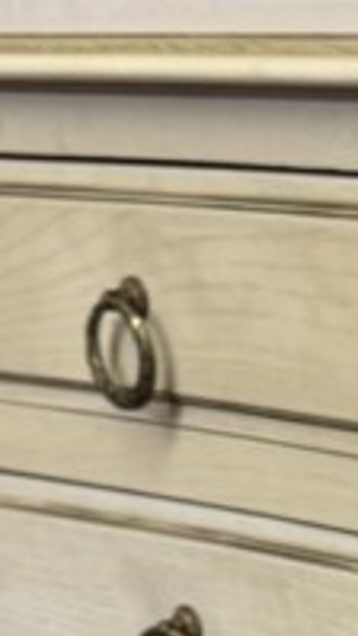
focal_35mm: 158
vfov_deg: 13.1
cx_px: 1080
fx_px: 2665
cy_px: 841
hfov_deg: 6.9
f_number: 1.78
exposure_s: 1/50
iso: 125
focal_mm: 6.76
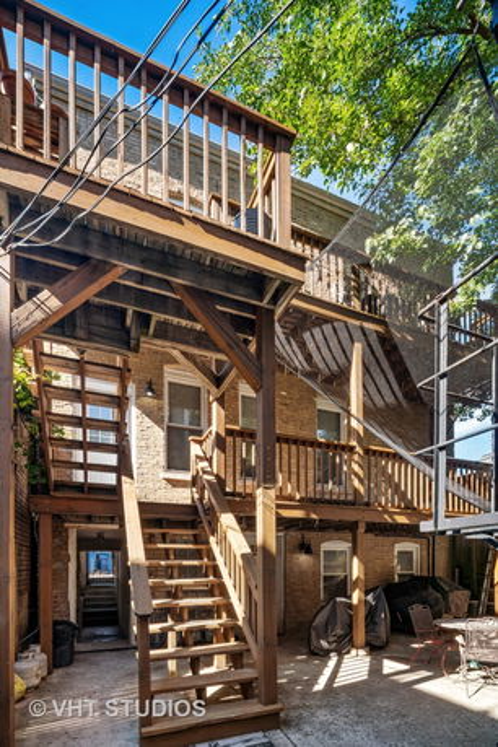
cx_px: 249
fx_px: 353
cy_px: 374
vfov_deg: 93.3
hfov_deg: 70.4
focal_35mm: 17
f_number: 22
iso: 200
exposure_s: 1/6
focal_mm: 17
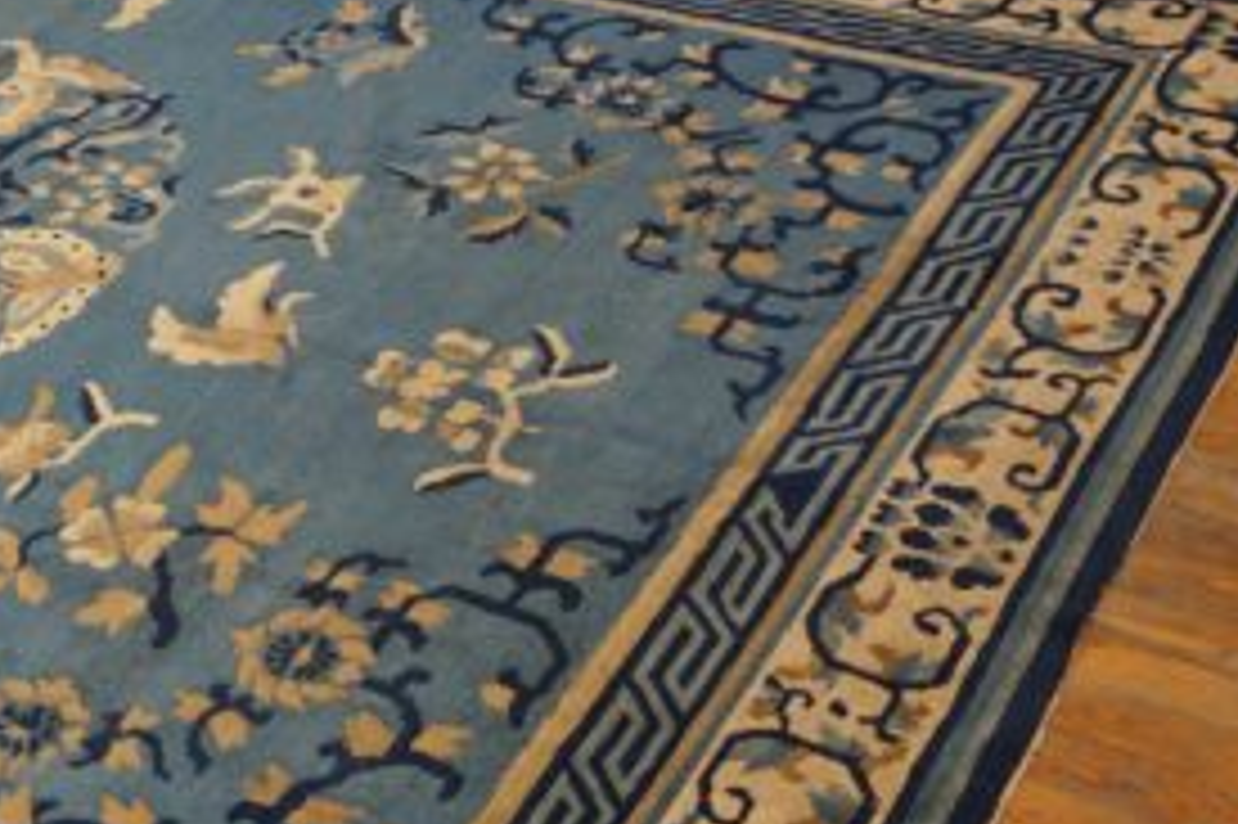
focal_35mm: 62
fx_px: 2134
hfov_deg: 30.1
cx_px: 0
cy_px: 610
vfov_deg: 21.7
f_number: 4
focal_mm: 19
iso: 800
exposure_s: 1/60
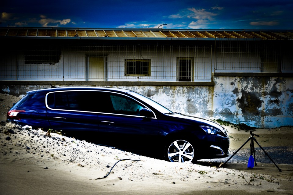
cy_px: 98
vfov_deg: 11.4
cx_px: 146
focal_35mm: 120
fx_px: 977
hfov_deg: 17.1
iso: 320
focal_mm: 120
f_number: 8
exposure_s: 1/250
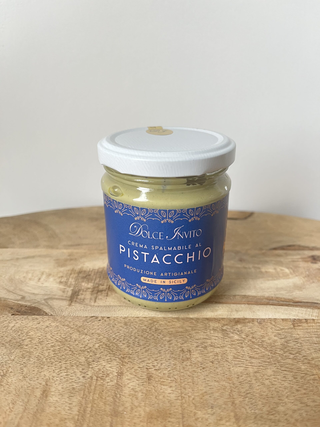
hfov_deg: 53.1
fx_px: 320
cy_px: 214
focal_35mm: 26
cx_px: 160
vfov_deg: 67.3
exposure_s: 1/60
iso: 200
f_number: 1.6
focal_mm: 5.1
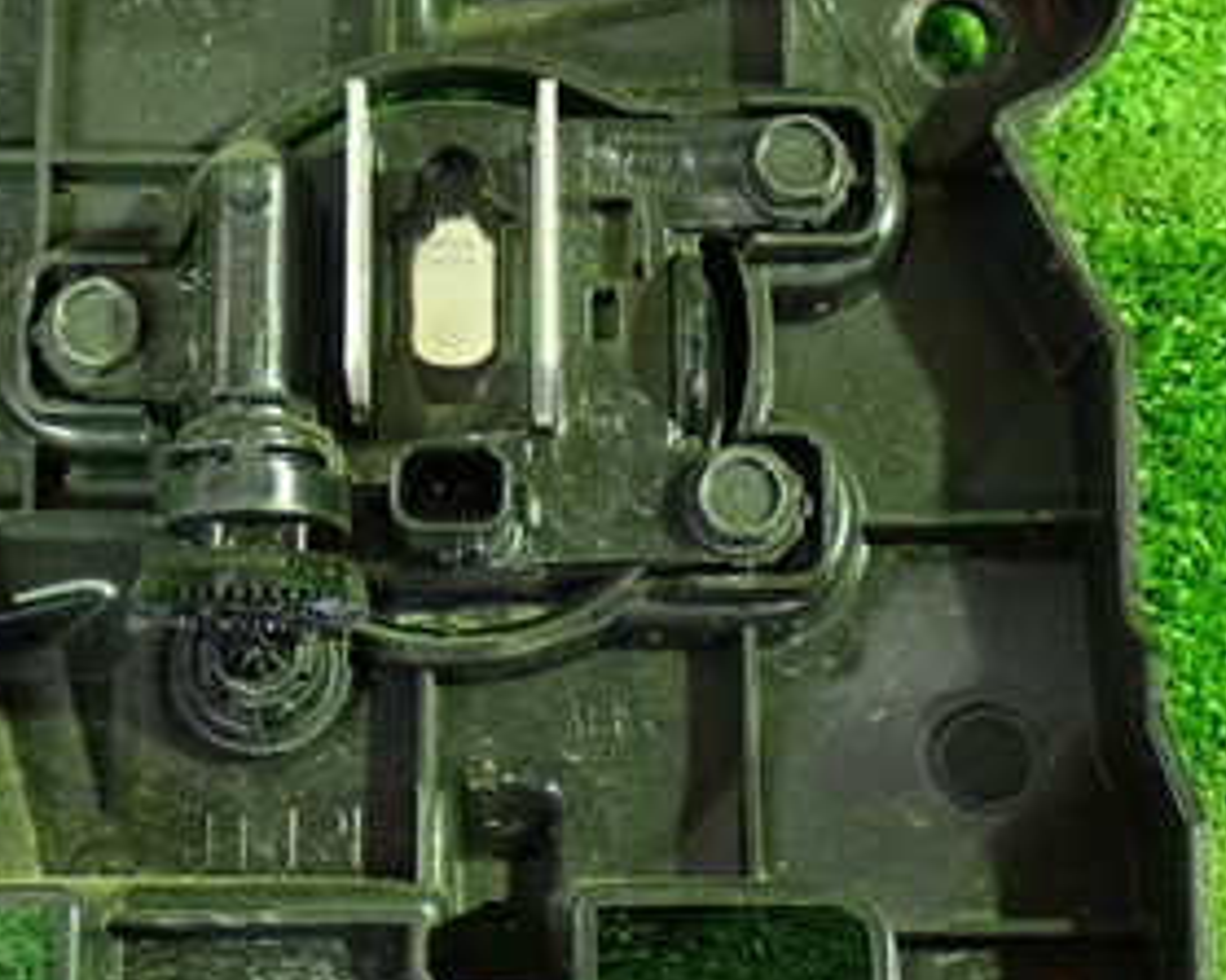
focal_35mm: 86
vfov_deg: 17.9
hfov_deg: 22.2
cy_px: 479
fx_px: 3119
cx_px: 475
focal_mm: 7.31
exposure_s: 1/13
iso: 800
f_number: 2.8
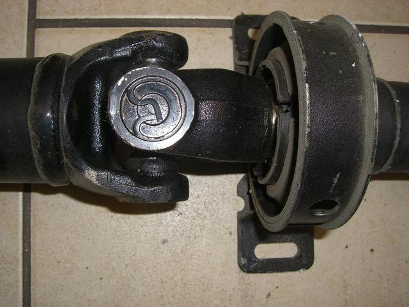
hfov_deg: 49.0
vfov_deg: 37.7
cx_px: 204
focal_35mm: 38
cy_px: 154
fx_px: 449
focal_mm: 6.2
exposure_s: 1/60
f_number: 4.3
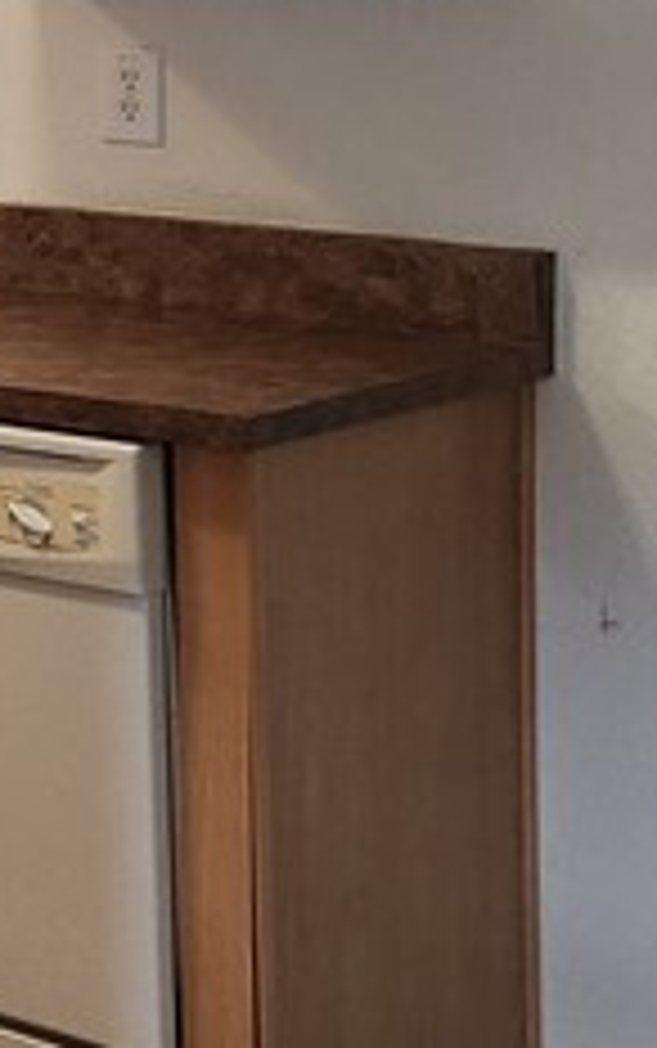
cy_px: -31
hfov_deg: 10.0
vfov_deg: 18.9
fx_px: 3060
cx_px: -1148
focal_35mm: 107
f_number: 1.8
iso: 250
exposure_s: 1/120
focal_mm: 5.4
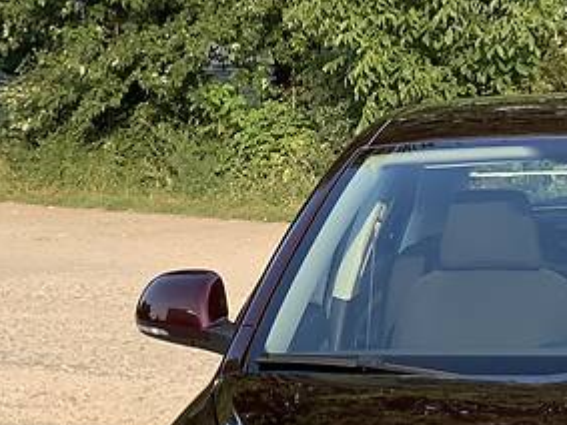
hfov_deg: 13.2
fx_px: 2407
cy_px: 535
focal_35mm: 147
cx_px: 635
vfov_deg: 9.9
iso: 16
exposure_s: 1/192
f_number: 2.4
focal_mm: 6
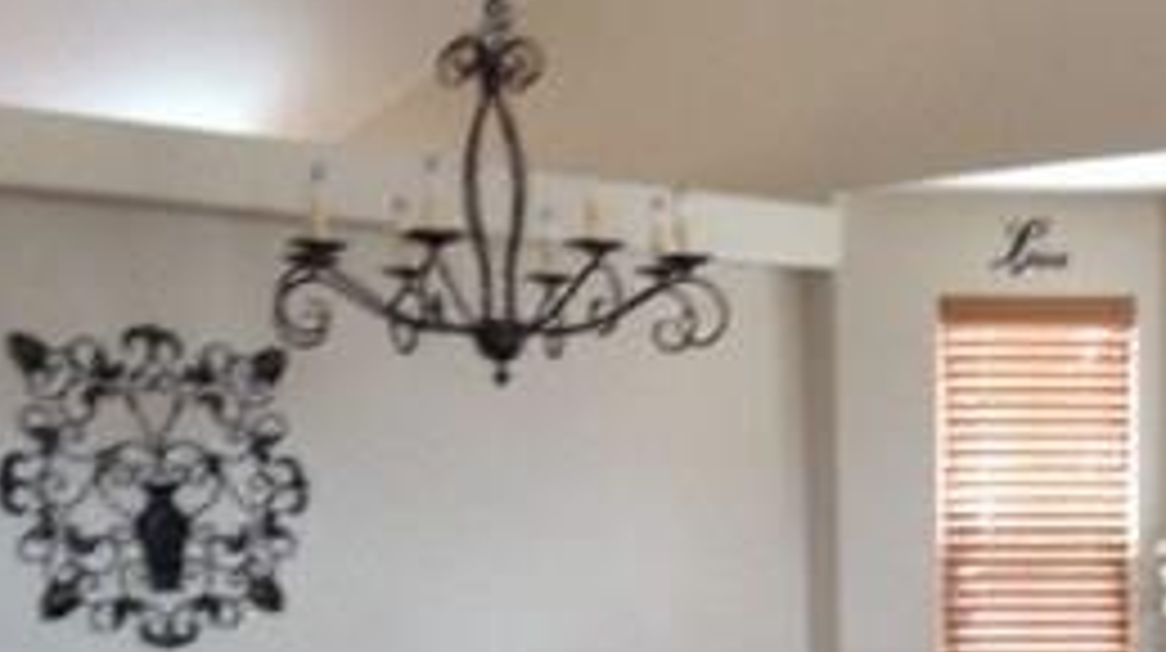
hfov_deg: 22.7
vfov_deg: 13.1
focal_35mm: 89
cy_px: 827
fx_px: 2749
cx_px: 1247
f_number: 2.4
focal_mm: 4.13
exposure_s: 1/20
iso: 80
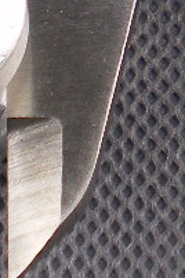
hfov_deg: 4.6
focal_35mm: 296
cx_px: 208
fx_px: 2281
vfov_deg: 6.8
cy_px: -176
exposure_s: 1/50
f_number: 3.9
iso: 64
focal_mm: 9.3
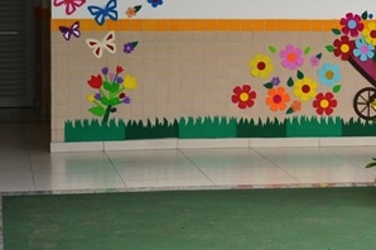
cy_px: 85
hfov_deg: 13.6
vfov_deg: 9.4
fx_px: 1513
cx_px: 496
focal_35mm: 145
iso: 100
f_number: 6.3
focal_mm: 36
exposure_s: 1/160
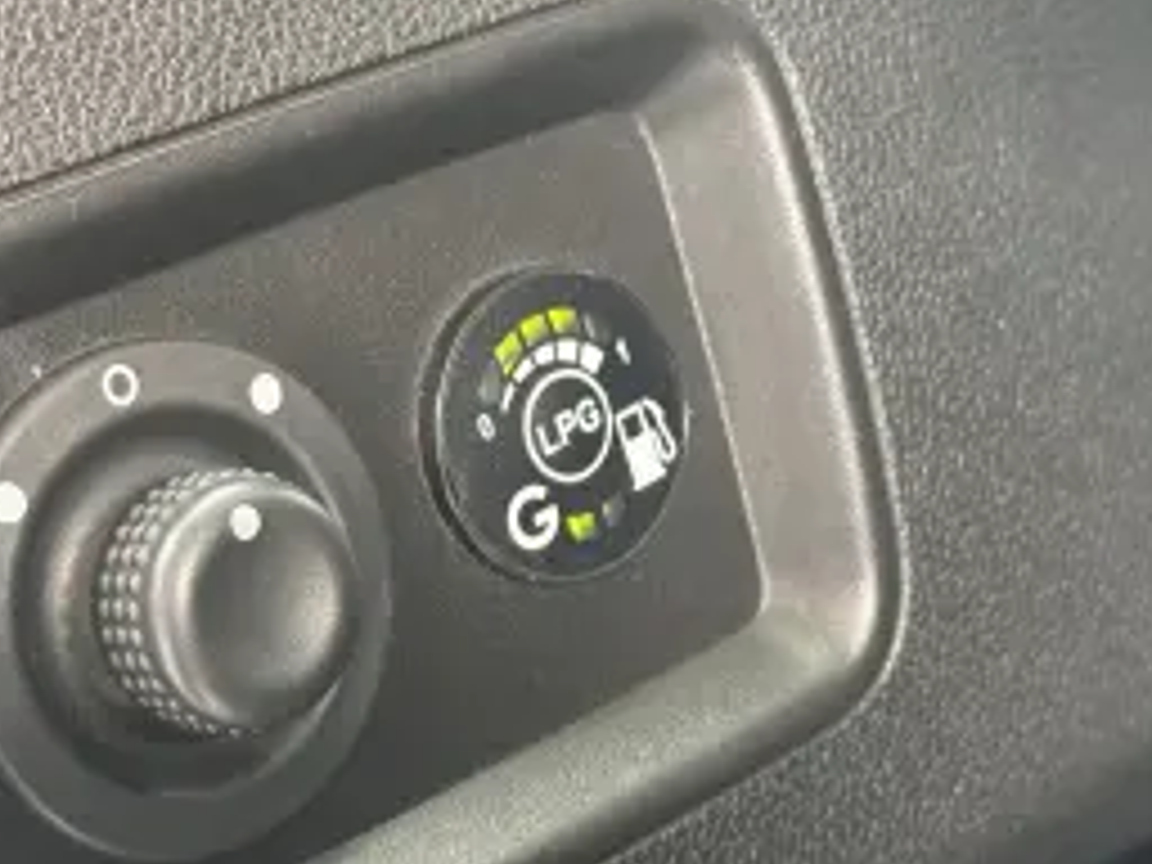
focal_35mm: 52
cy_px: 522
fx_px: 1731
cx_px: 486
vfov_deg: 28.0
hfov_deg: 36.7
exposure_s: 1/56
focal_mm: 6.76
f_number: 1.78
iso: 250
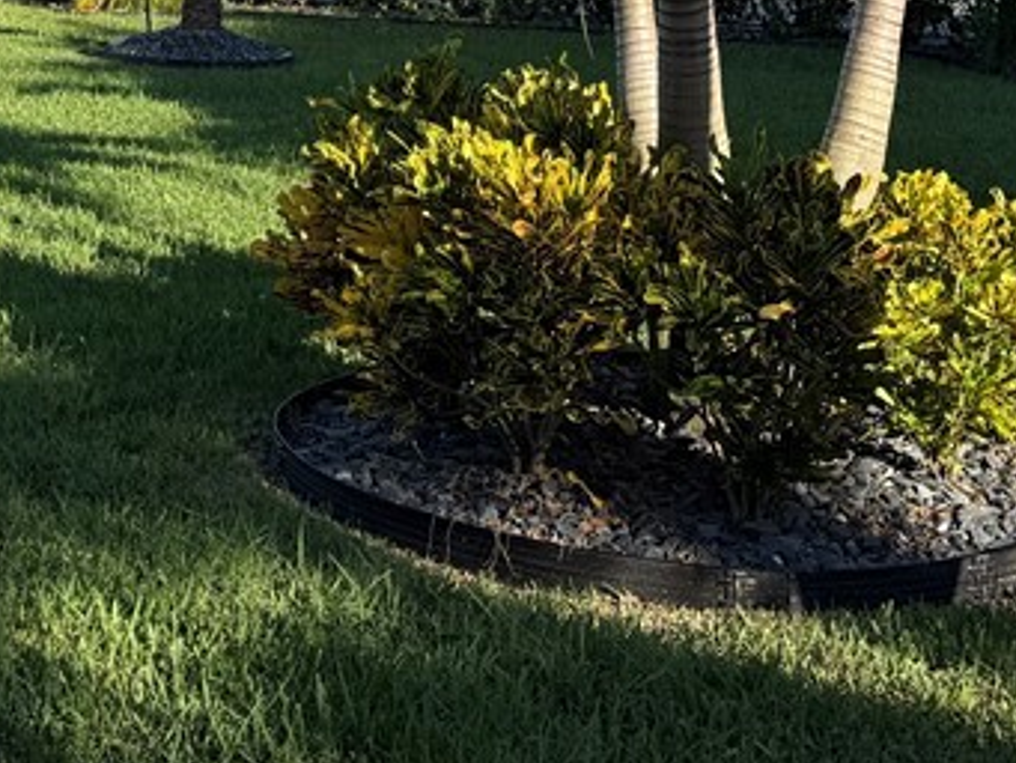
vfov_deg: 19.2
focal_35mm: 72
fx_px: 2114
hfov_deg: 26.7
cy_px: -179
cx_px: 247
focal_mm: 6.76
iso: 80
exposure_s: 1/2370
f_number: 1.78
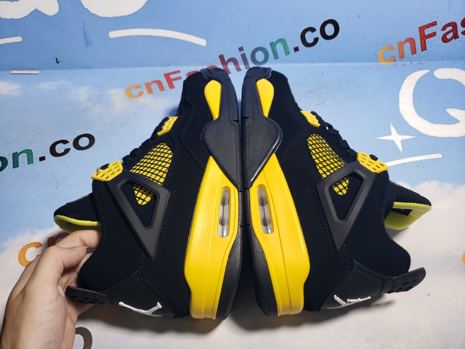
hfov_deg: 67.3
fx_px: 349
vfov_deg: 53.1
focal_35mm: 26
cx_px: 232
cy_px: 174
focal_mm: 4.3
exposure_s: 1/318
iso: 50
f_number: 1.5
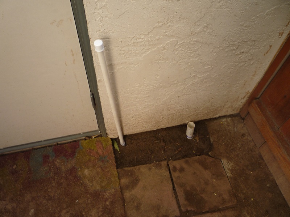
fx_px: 251
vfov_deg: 46.8
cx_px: 145
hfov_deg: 60.0
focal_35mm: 30
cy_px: 108
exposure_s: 1/80
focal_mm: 5.2
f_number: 3.3
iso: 100
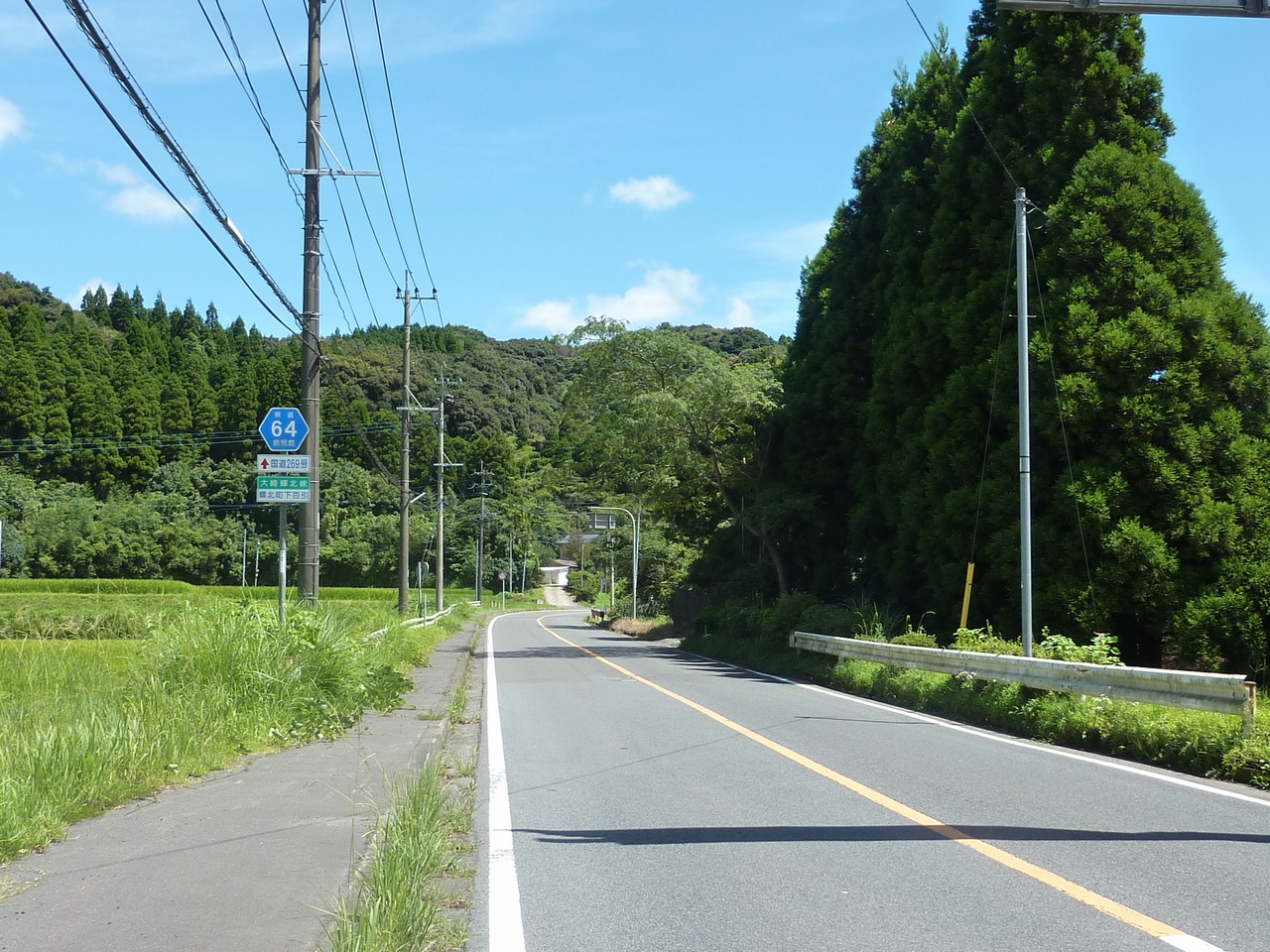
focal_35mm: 44
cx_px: 635
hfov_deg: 42.9
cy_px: 476
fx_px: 1614
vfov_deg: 32.9
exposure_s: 1/500
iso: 125
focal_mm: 5
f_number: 4
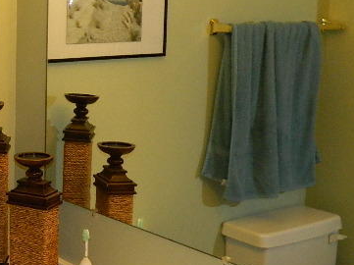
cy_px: 82
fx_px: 725
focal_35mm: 71
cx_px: -61
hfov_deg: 25.0
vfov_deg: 20.6
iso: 200
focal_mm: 4.5
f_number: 3.1
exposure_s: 1/30
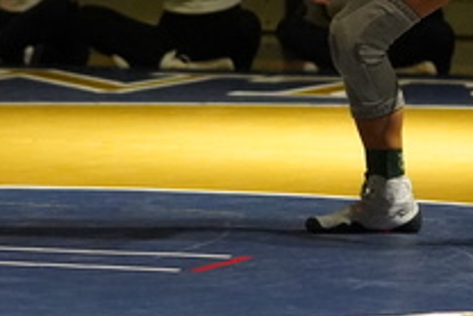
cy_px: 103
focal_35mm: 345
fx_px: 4536
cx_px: 375
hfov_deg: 6.0
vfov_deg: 4.0
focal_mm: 70
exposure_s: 1/160
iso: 10000
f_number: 2.8
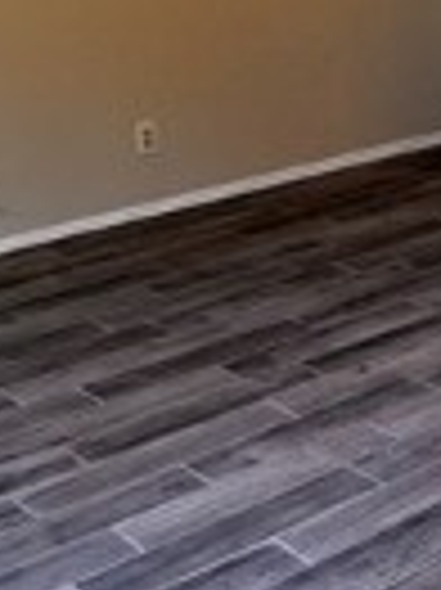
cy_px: 63
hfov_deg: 15.7
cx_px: 756
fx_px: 1395
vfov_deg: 23.3
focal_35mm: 82
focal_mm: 2.22
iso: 250
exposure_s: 1/120
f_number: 2.2
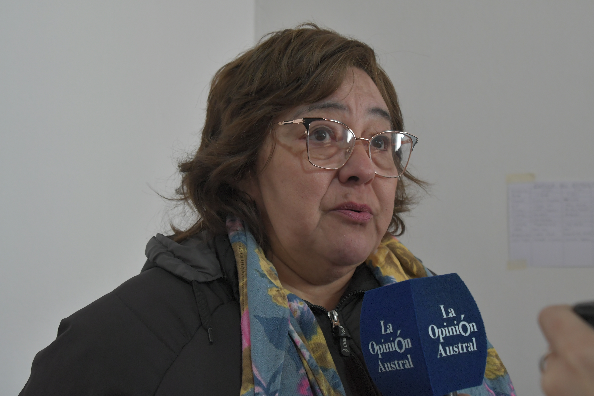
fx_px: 792
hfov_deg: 41.1
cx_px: 297
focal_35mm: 48
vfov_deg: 28.1
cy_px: 198
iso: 1600
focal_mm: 32
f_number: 5.6
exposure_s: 1/125
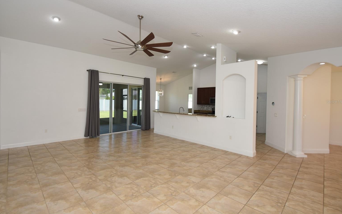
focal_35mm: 16
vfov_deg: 71.2
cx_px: 167
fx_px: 149
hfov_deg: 97.8
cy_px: 102
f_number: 4
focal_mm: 10
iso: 200
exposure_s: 1/60
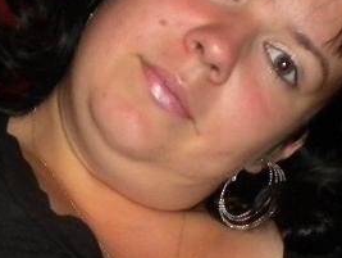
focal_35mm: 67
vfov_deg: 22.0
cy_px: 108
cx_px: 169
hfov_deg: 28.9
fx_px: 663
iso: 400
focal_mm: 6.3
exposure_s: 1/30
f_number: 3.1
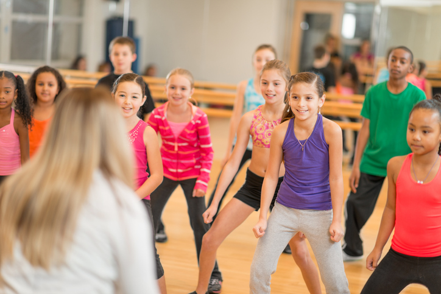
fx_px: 1041
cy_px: 147
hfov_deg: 23.9
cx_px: 220
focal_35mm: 85
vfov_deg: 16.1
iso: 100
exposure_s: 1/200
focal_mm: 85
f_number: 1.6
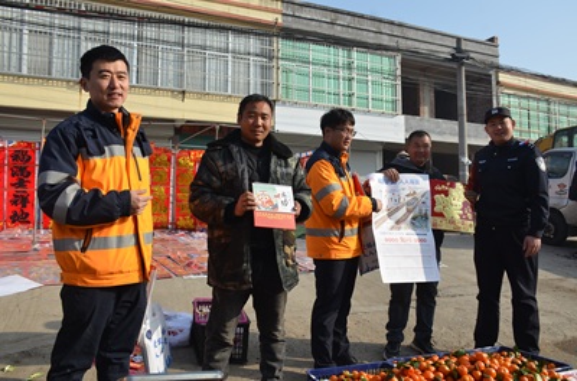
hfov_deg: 62.1
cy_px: 190
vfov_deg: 43.3
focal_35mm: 30
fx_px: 479
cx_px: 288
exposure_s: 1/250
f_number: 8
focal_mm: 20
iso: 100
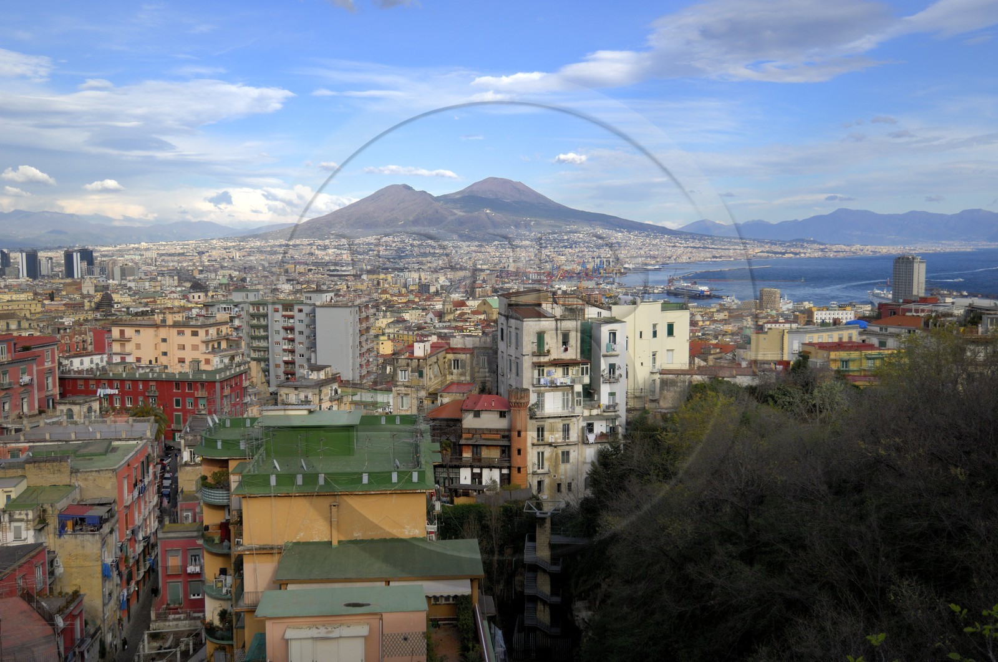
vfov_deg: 39.9
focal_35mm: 33
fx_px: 914
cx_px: 499
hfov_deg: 57.3
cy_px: 331
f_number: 4
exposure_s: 1/1250
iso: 200
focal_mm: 22
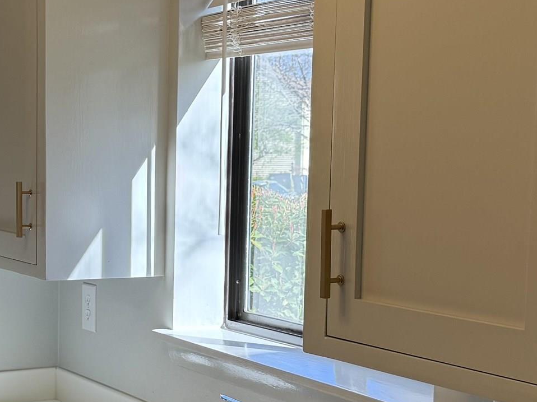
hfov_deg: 24.9
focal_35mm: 77
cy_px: 281
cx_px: 94
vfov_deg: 19.0
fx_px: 1194
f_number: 1.78
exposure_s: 1/491
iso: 100
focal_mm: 6.76
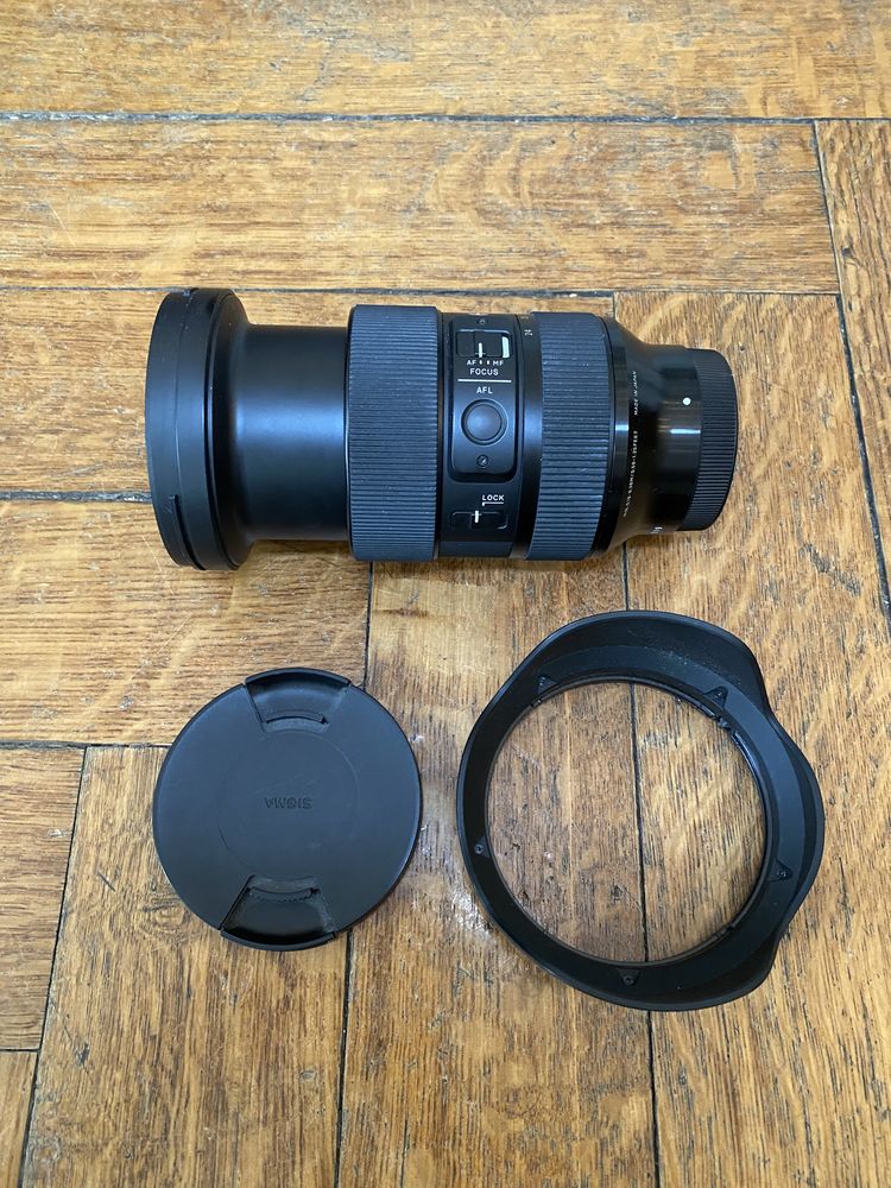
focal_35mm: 26
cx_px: 446
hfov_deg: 53.1
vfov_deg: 67.3
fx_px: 892
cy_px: 594
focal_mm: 4.25
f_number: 1.8
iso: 640
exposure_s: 1/30
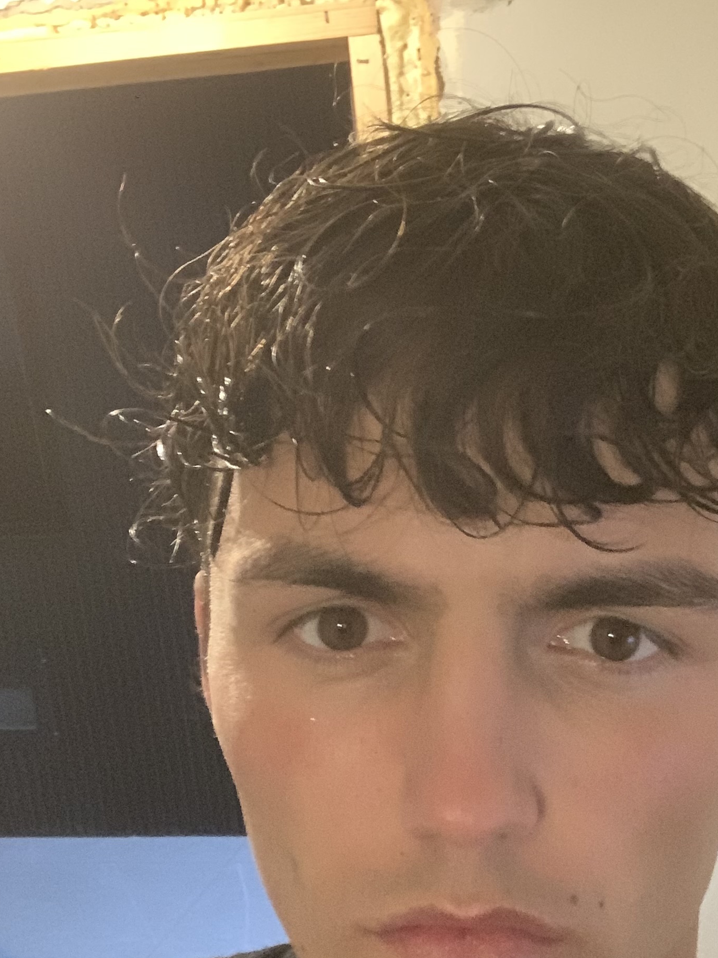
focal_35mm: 54
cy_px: 658
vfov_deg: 35.1
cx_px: 517
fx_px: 1494
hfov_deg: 26.8
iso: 500
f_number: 2.2
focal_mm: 2.87
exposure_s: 1/20
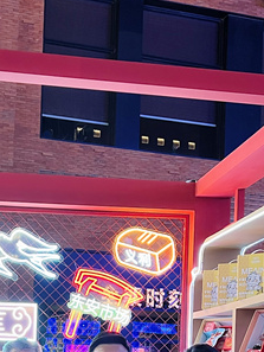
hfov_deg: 20.6
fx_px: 711
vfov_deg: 26.3
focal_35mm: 70
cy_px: 352
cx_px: 22
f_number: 1.5
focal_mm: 5.7
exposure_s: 1/50
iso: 125
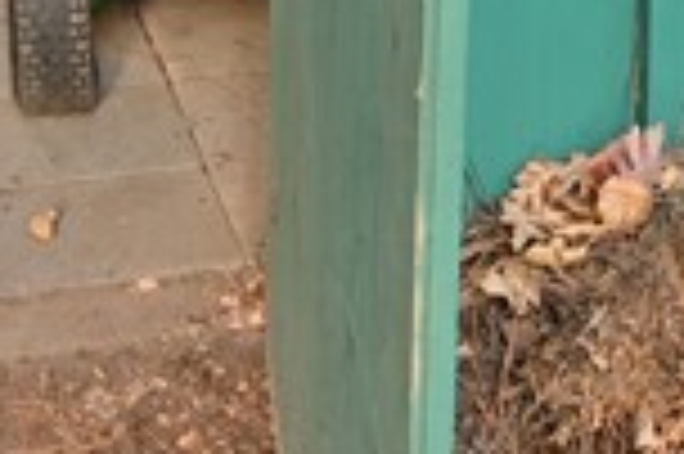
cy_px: -912
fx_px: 2098
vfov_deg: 9.6
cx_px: 86
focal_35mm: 111
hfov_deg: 18.3
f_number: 5.6
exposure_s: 1/20
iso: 200
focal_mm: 15.5
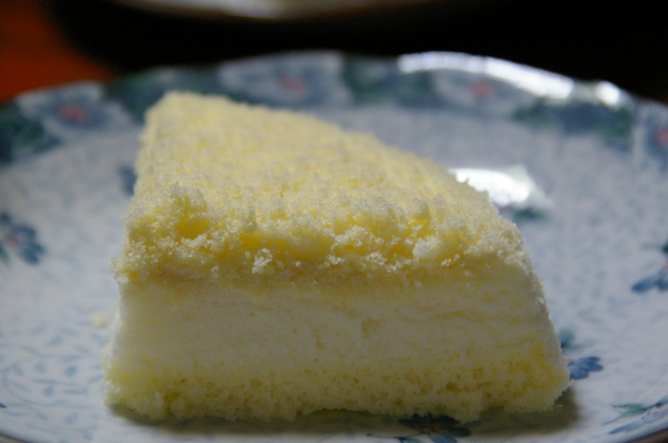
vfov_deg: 6.9
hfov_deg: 10.4
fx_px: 3679
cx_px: 304
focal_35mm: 199
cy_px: 240
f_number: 5.6
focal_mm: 113
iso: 800
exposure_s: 1/40
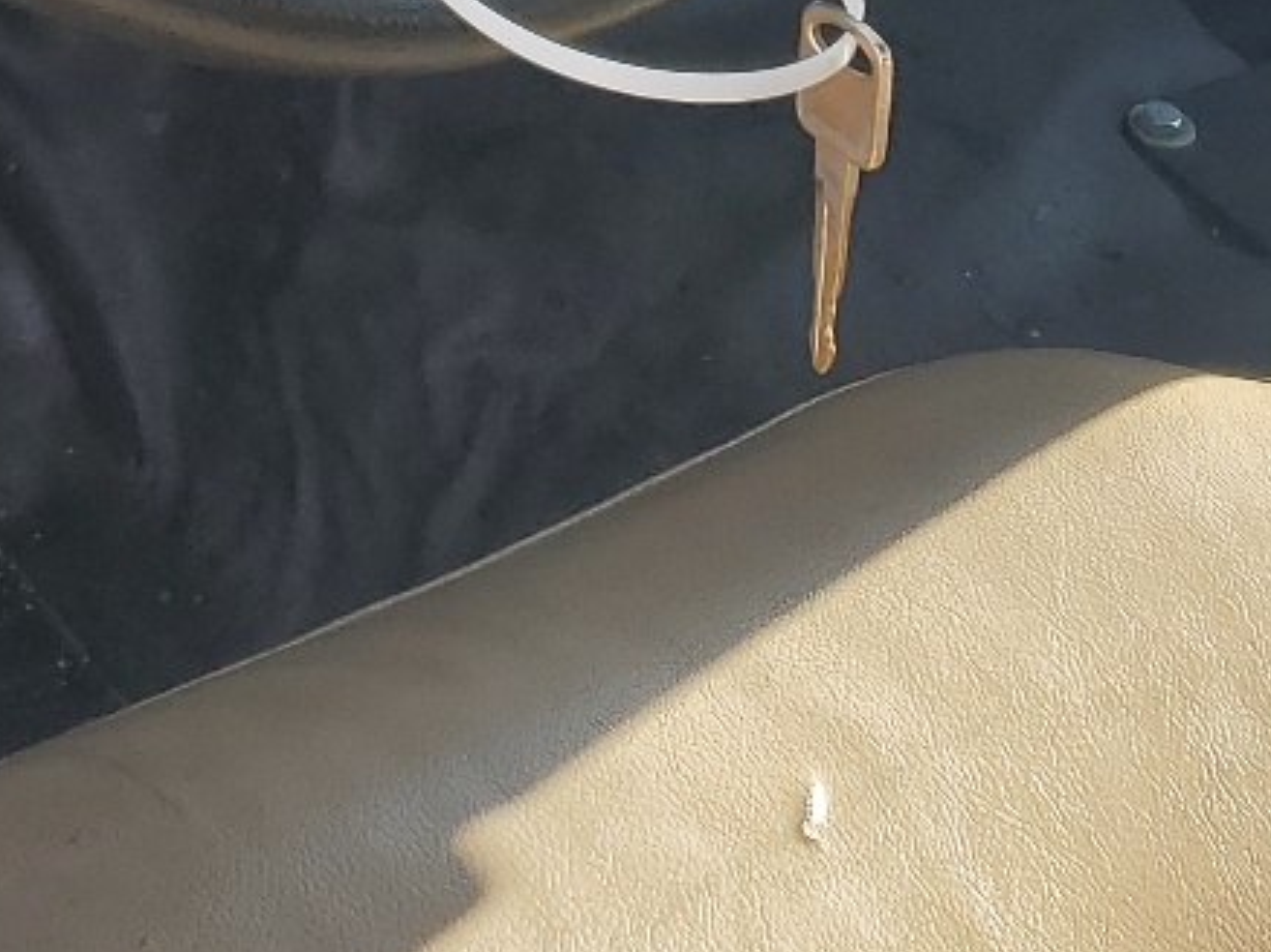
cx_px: 351
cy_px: -662
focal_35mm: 95
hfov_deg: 20.5
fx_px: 3486
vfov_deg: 14.1
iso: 50
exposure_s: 1/476
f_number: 1.5
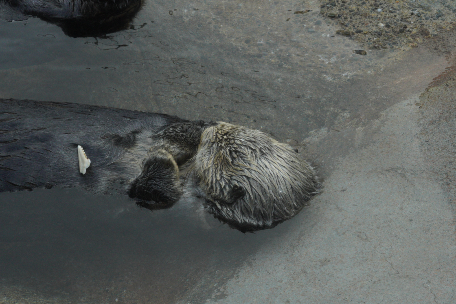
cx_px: 228
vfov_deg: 10.2
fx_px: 1711
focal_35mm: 135
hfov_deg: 15.2
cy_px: 152
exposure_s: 1/160
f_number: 16
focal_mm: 90
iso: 1600
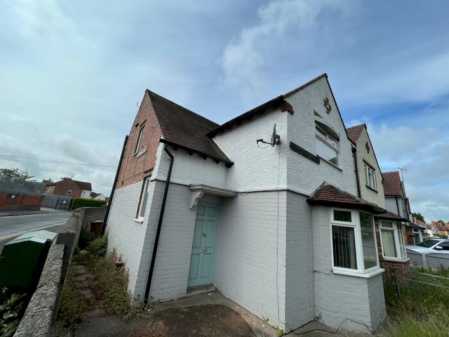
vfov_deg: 89.9
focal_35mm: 13
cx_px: 224
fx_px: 169
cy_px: 168
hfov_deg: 106.2
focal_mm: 1.57
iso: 32
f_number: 1.8
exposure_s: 1/1698
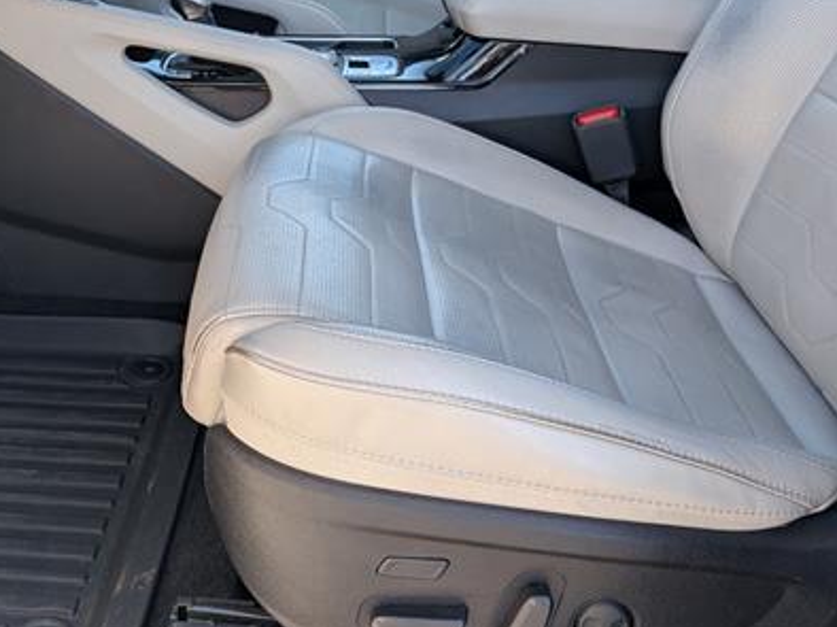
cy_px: 232
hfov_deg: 47.3
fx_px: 942
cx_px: 295
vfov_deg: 36.6
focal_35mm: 39
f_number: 1.68
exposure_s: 1/3333
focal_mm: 6.9
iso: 647
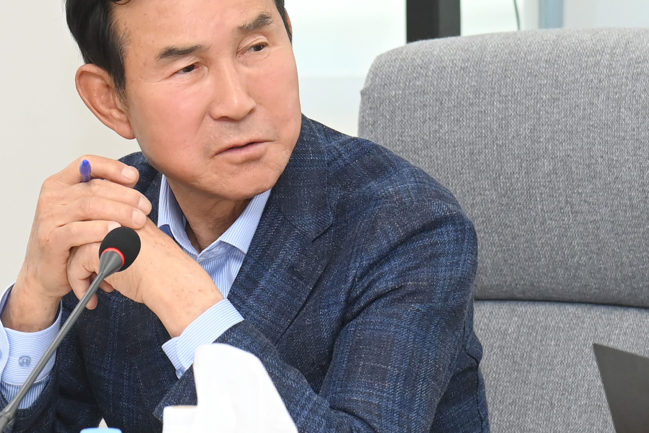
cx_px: 120
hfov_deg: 7.6
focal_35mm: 272
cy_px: 254
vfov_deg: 5.1
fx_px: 4904
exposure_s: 1/250
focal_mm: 120
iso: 2500
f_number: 6.3
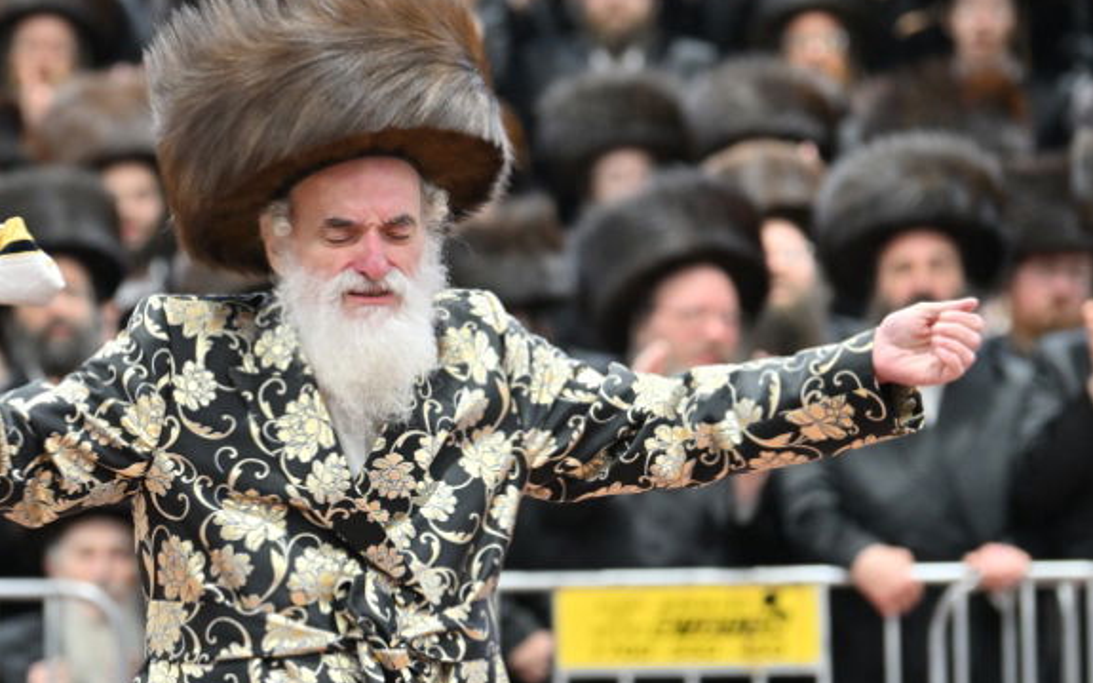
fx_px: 7296
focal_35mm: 245
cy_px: 353
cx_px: 393
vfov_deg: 5.4
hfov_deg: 8.6
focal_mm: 135
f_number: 2.8
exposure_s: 1/160
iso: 800
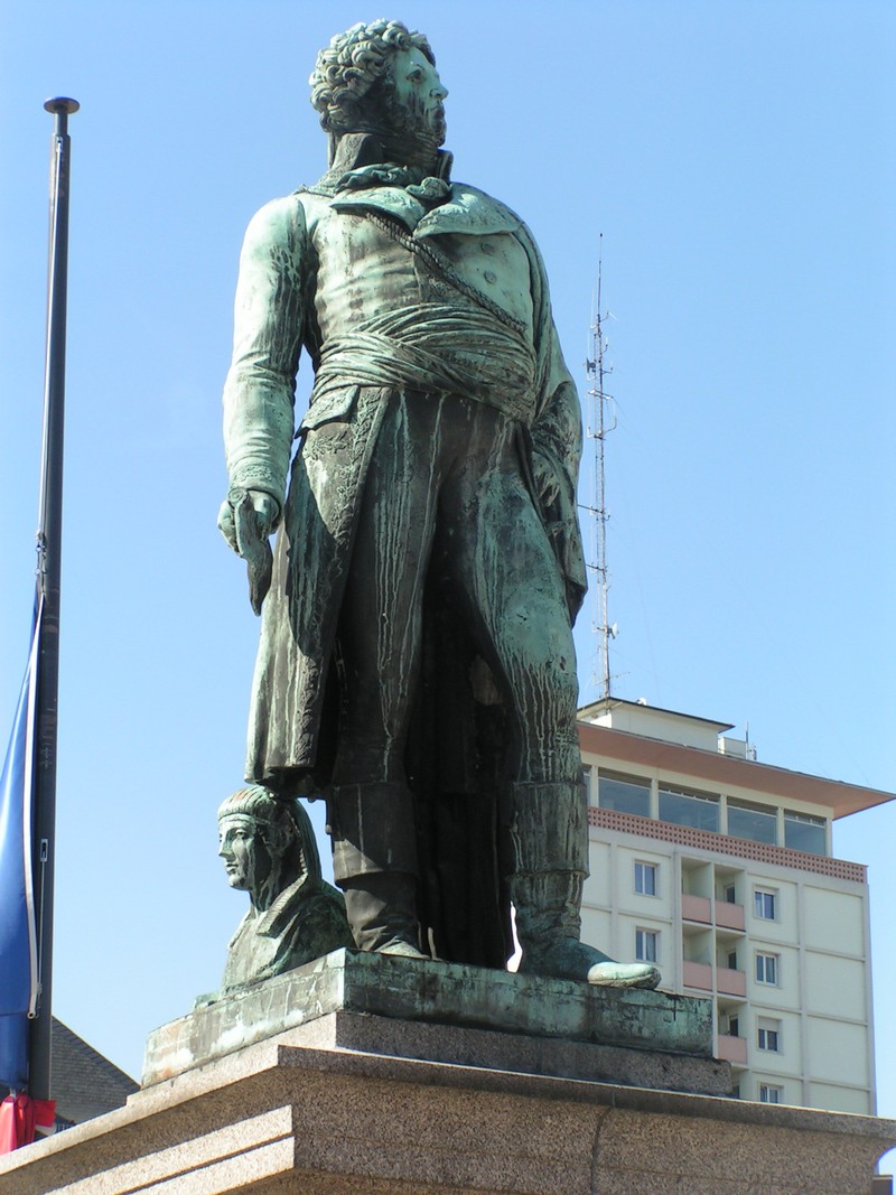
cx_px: 448
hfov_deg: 14.2
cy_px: 598
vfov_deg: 18.9
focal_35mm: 104
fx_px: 3590
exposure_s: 1/200
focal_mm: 15.9
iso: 50
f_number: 5.6
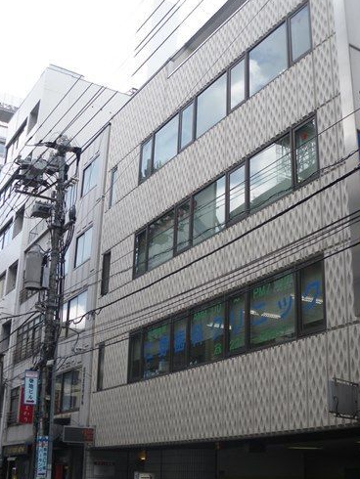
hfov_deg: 30.8
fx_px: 651
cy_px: 262
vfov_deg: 40.4
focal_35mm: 47
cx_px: 229
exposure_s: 1/160
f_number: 3.5
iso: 64
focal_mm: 6.3
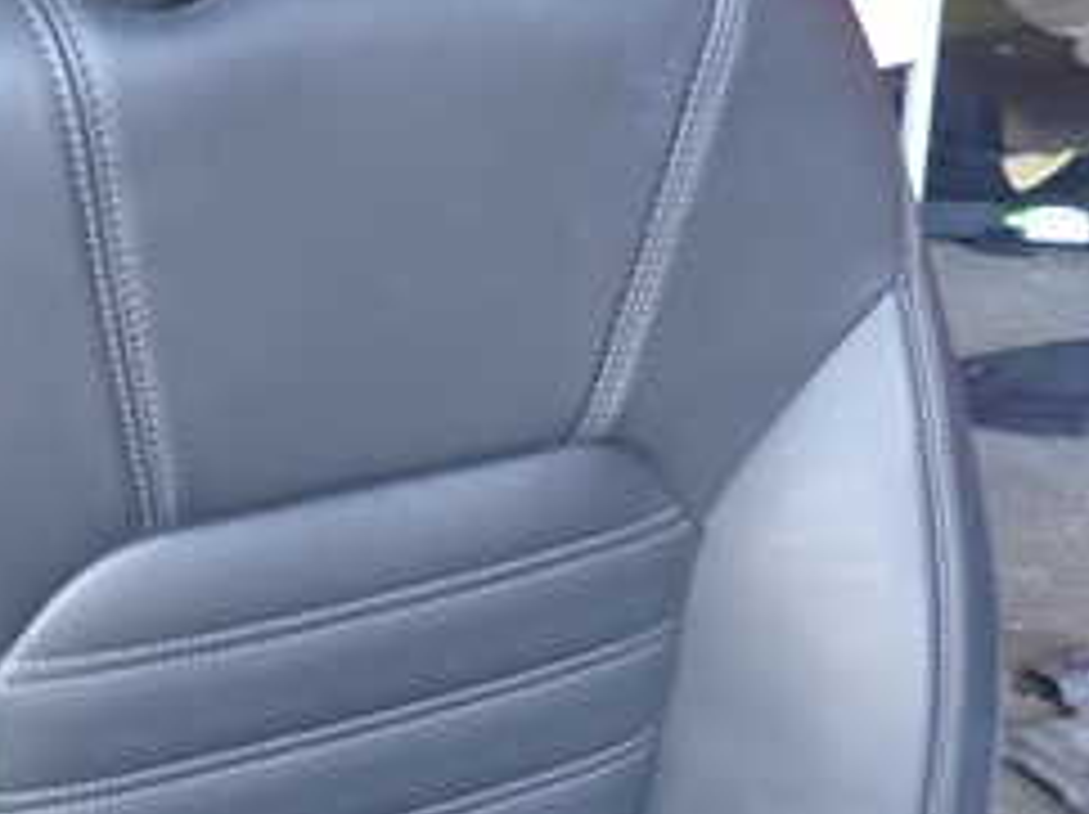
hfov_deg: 30.4
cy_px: 639
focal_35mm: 62
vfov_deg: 23.3
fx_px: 1949
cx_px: 212
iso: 200
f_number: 2
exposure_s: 1/40
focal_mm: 4.5
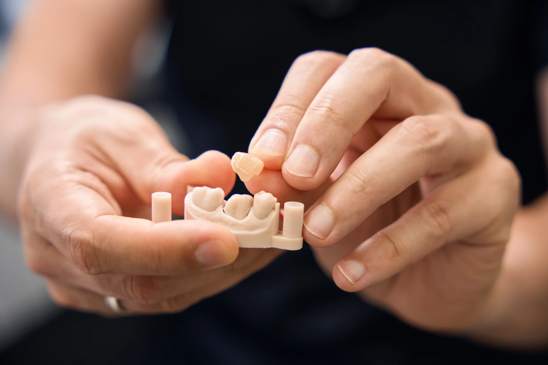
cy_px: 182
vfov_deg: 20.1
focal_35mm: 68
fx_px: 1029
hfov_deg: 29.8
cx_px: 274
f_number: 2.8
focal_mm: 67.6
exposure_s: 1/250
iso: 500
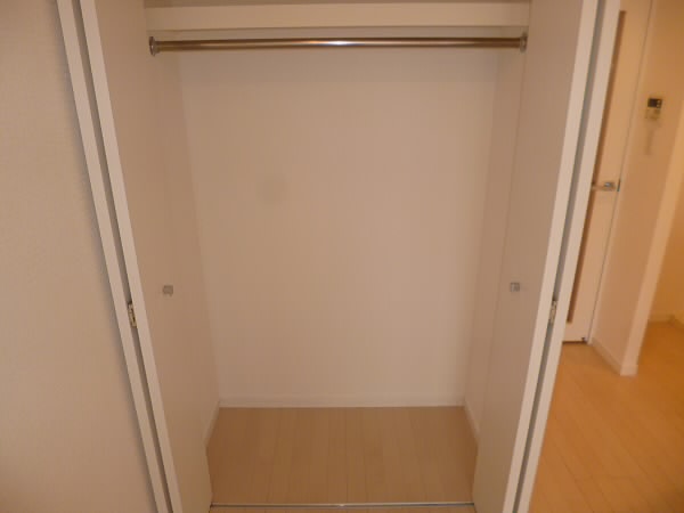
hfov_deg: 71.6
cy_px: 256
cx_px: 342
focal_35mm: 24
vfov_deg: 56.8
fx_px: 474
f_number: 2.5
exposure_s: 1/60
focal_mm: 4.3
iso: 125
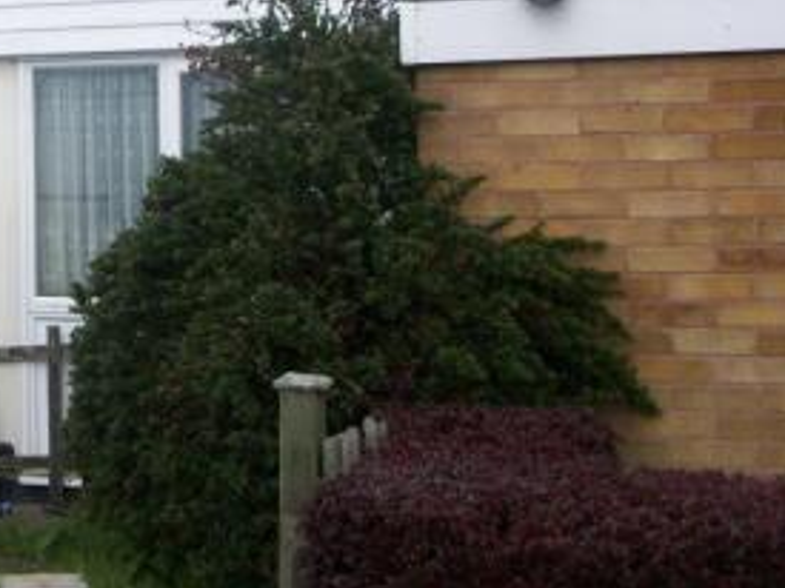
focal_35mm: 72
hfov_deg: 25.4
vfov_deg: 19.9
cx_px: -36
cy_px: 27
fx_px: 1632
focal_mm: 5.7
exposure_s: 1/482
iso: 64
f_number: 2.8
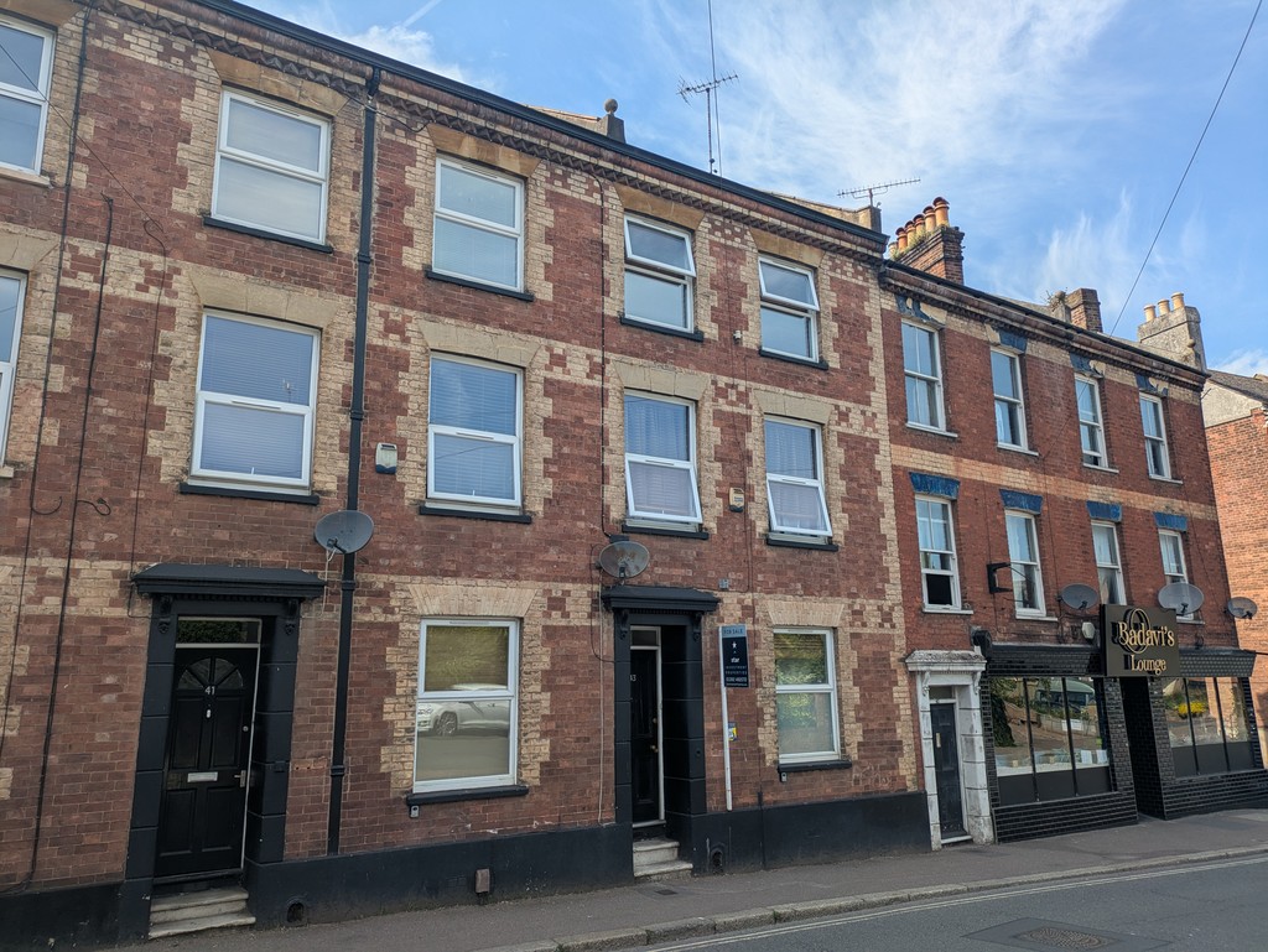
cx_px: 634
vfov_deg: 54.9
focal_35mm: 25
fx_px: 916
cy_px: 476
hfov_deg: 69.4
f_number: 1.89
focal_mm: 5.43
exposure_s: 1/1449
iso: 47
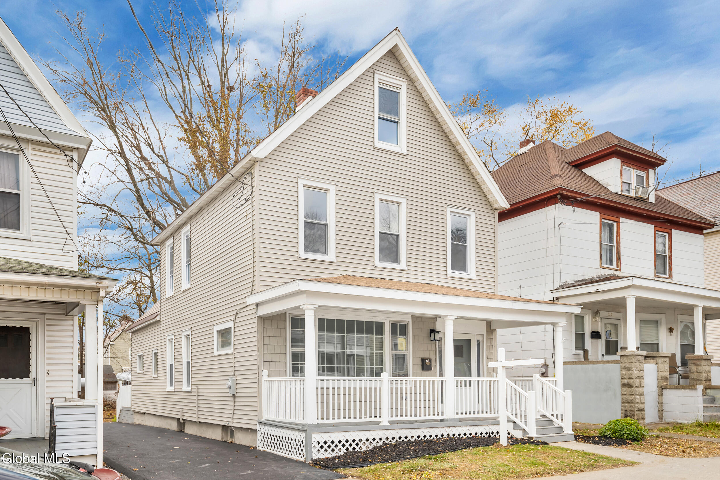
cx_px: 360
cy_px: 240
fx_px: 560
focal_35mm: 28
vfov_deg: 46.4
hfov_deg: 65.5
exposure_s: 1/250
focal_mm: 28
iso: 250
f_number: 6.3
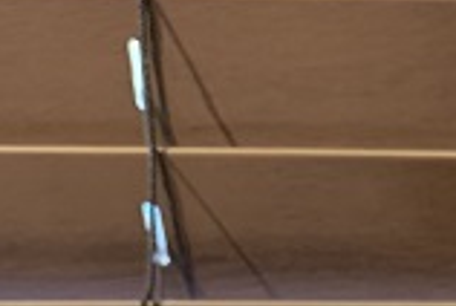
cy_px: 655
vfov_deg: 10.2
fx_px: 1561
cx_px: 664
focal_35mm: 123
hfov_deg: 15.5
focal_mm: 4.25
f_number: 1.8
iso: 250
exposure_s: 1/60
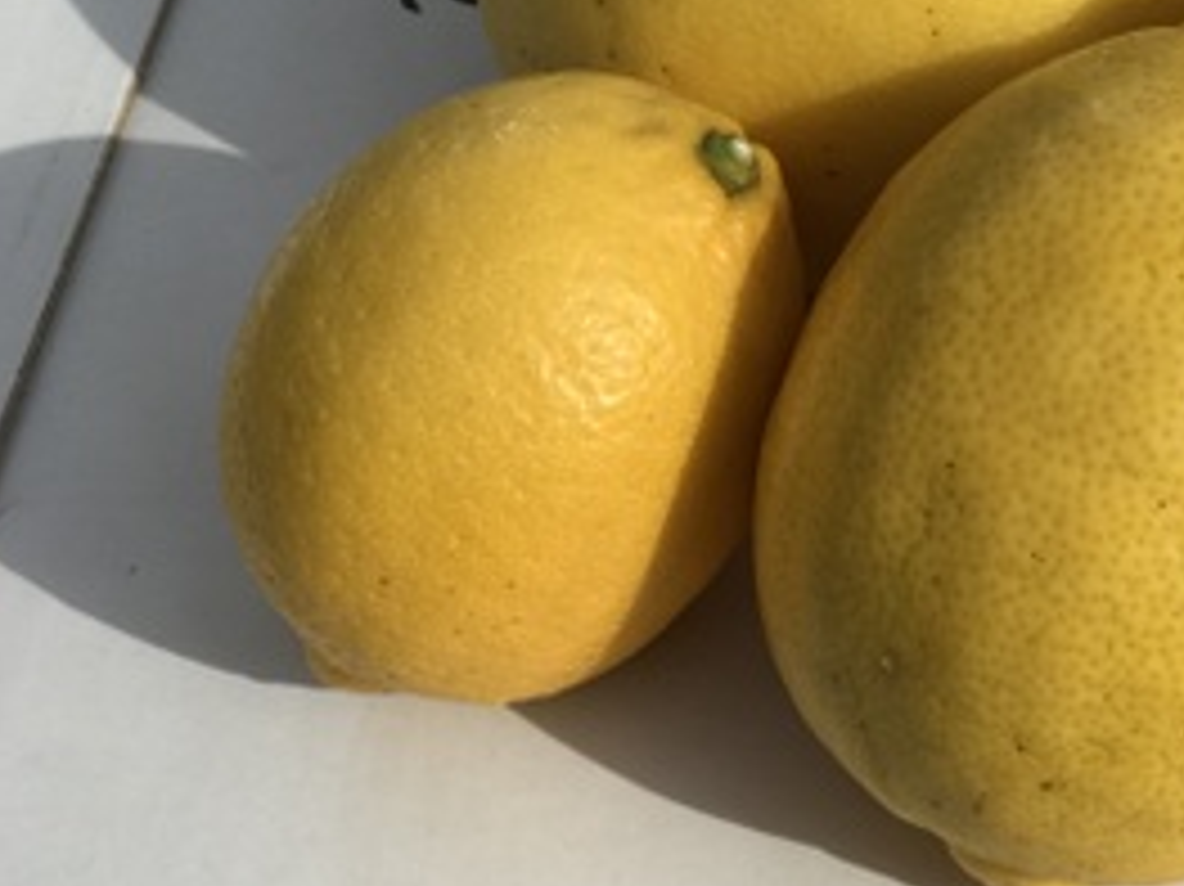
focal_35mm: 104
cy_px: 198
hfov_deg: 18.6
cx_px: 1031
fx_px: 3556
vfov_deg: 14.2
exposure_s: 1/1473
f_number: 2.8
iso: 20
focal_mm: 6.6
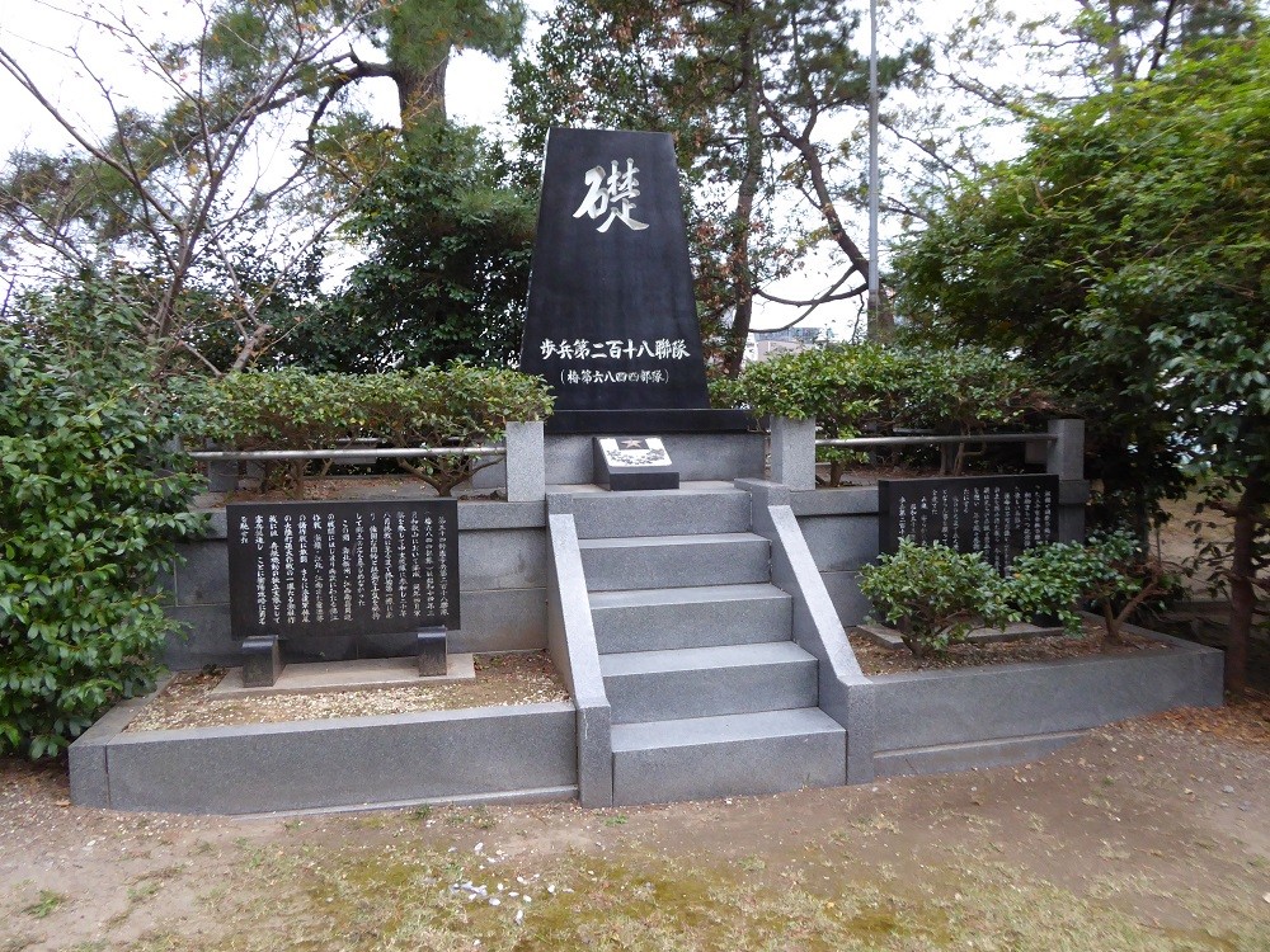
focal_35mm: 25
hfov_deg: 69.4
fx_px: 917
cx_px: 635
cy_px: 476
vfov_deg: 54.9
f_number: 3.3
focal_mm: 4.3
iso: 400
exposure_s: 1/25
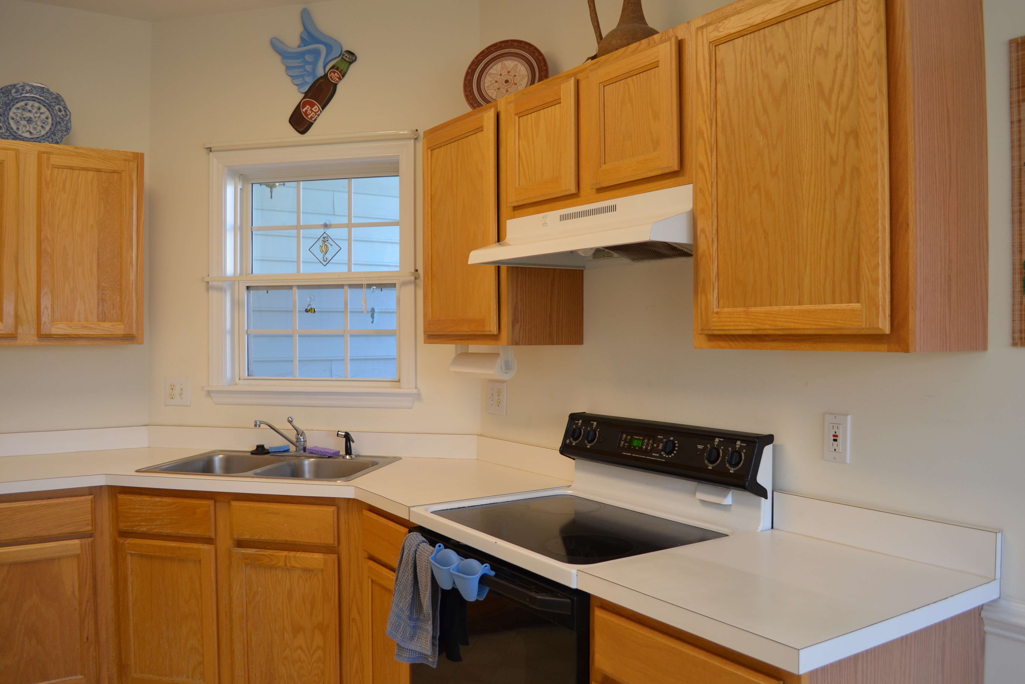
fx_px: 797
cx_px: 508
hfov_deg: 65.5
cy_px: 339
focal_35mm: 28
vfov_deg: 46.4
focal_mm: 18
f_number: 4.5
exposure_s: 1/80
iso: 400
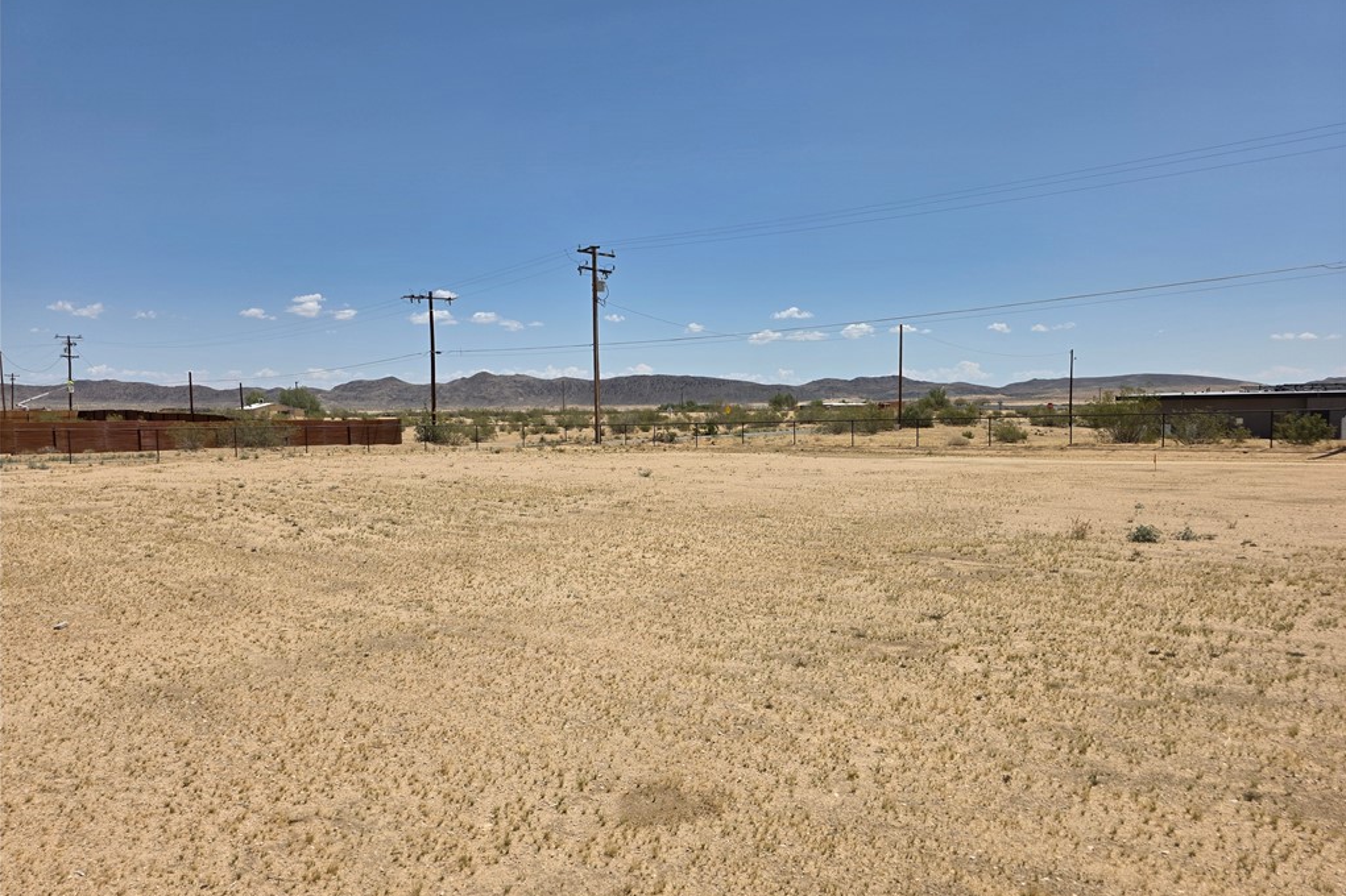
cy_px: 468
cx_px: 674
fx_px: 897
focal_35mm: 24
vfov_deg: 53.1
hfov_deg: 73.8
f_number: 1.7
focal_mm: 6.3
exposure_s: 1/7944
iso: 50
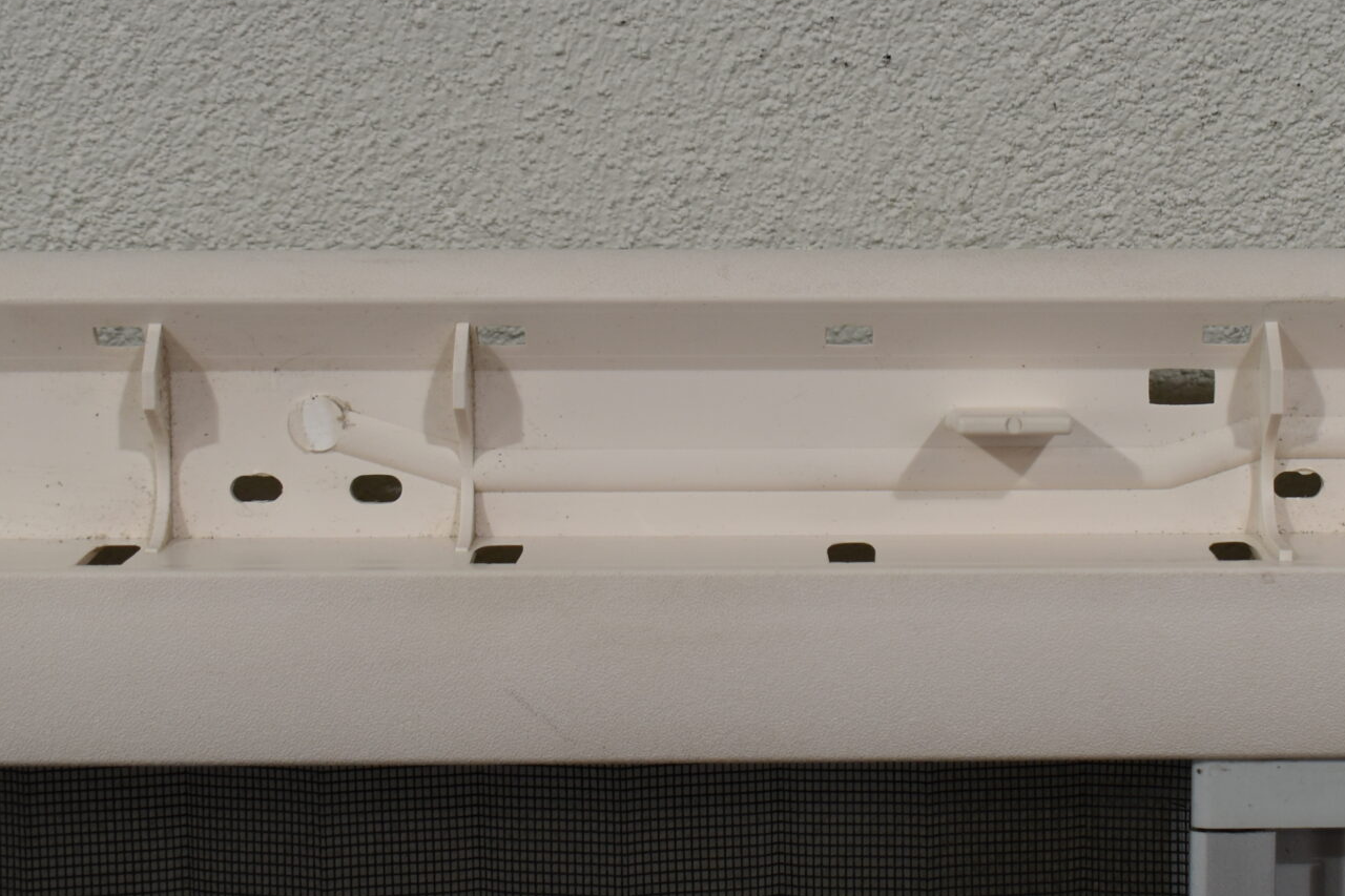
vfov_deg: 17.5
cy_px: 419
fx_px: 2914
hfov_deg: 25.8
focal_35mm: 78
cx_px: 940
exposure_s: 1/125
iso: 200
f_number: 5.6
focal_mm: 26
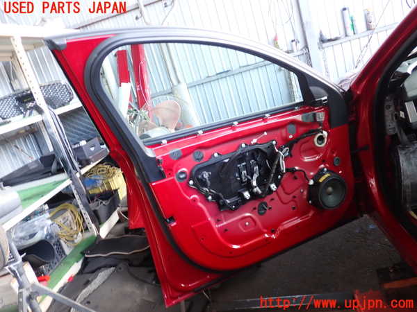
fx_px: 361
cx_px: 208
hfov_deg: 60.0
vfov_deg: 46.8
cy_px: 156
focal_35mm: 30
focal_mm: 5.4
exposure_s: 1/30
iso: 200
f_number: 2.3
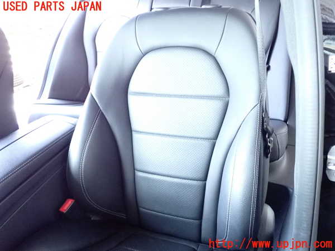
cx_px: 168
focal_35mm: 30
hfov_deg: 60.0
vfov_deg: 46.8
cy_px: 126
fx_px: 290
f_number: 2.3
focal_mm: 5.4
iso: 1600
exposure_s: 1/125
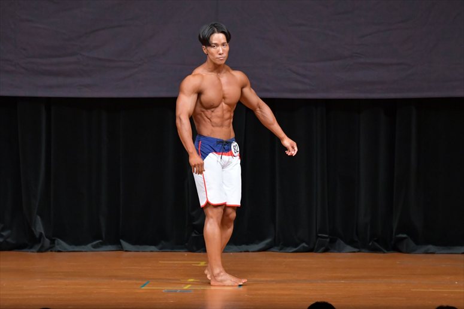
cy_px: 154
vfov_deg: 4.8
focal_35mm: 285
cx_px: 232
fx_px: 3672
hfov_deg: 7.2
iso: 5000
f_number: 5.6
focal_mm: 190
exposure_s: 1/400
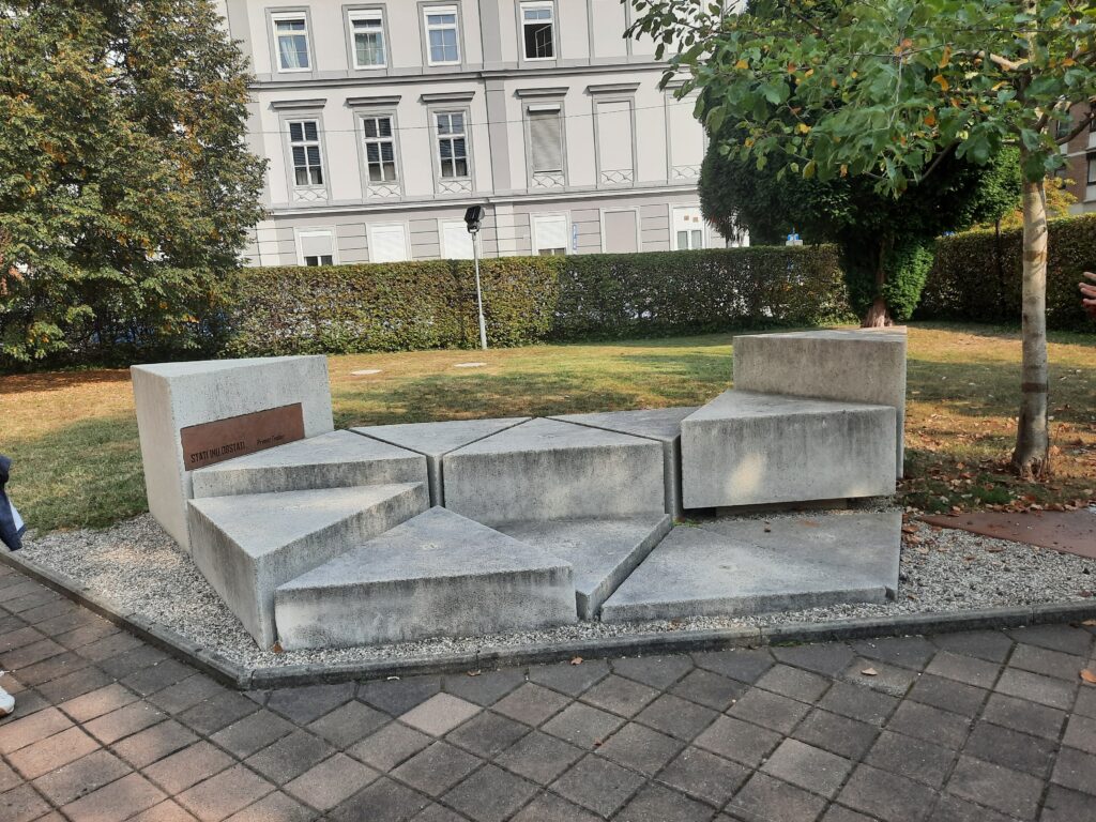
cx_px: 548
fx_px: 792
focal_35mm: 25
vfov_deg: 54.9
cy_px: 411
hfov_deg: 69.4
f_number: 2
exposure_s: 1/604
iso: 32
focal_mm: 4.6
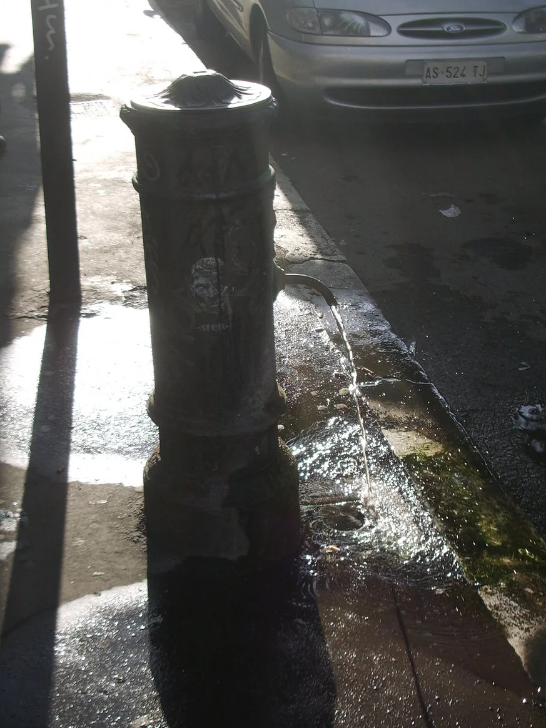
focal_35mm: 55
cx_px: 276
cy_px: 382
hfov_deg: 26.6
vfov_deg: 34.9
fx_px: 1157
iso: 50
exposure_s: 1/400
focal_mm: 8.2
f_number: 3.1
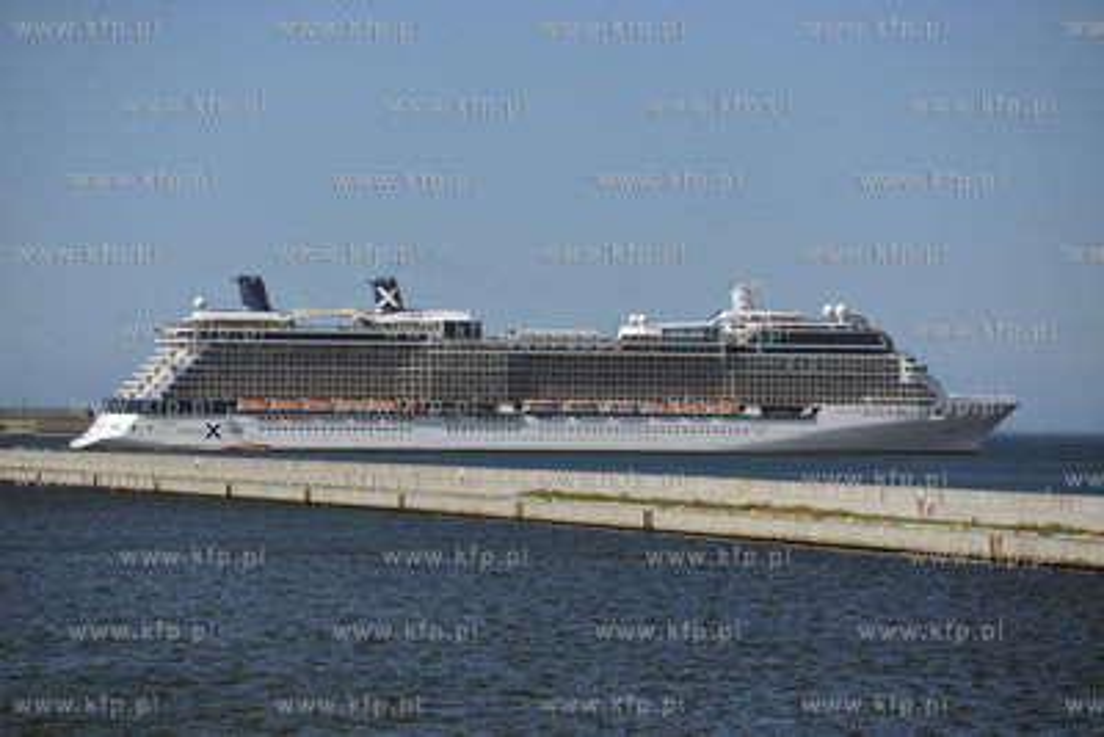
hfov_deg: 11.1
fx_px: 5675
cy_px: 368
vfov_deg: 7.4
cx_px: 552
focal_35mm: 185
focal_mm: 185
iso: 200
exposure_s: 1/2500
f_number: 5
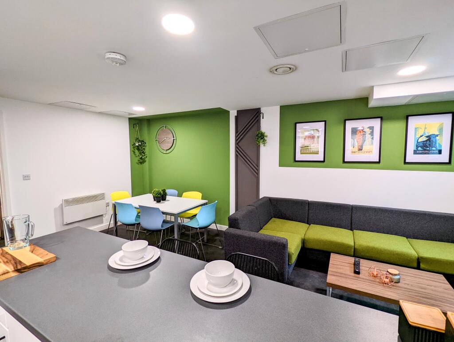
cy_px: 171
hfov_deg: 94.4
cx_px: 227
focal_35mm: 16
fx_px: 210
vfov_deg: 78.2
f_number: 2.2
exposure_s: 1/25
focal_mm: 2.35
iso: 65
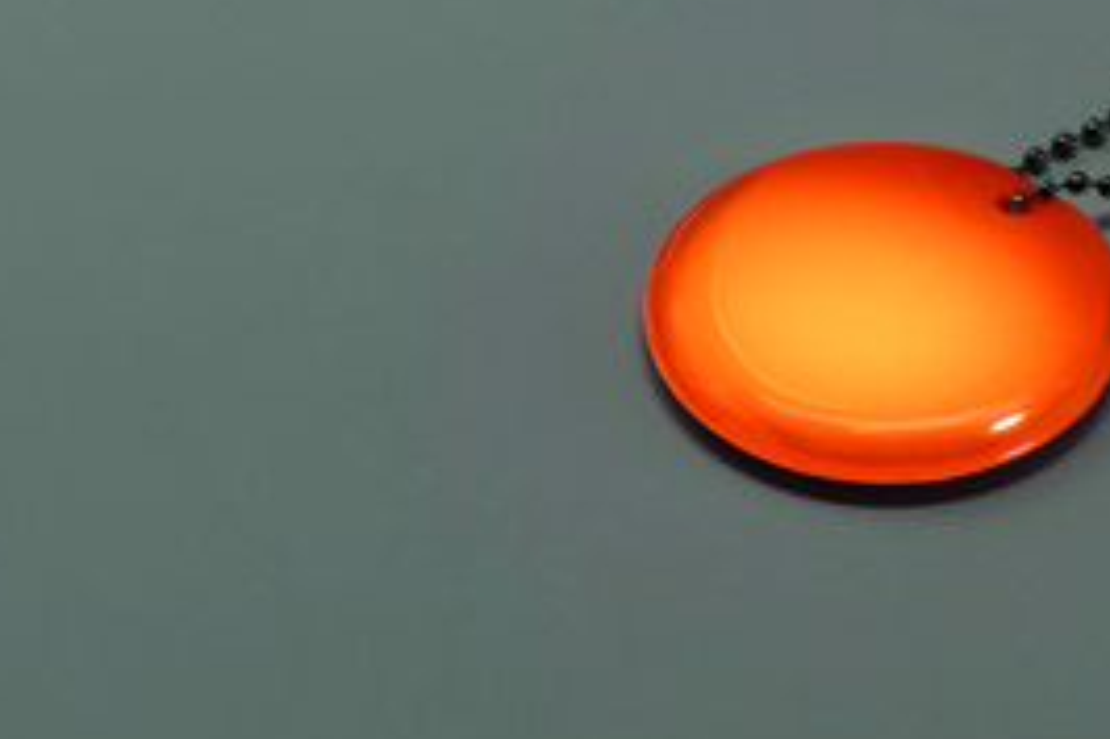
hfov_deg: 8.7
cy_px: 301
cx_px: 926
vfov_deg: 5.8
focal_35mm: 237
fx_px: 7303
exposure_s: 1/15
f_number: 20
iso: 100
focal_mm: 105
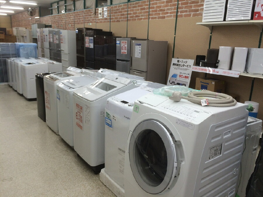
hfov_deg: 61.7
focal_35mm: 29
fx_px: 220
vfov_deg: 48.2
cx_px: 132
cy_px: 98
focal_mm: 4.15
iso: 64
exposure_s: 1/120
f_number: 2.2
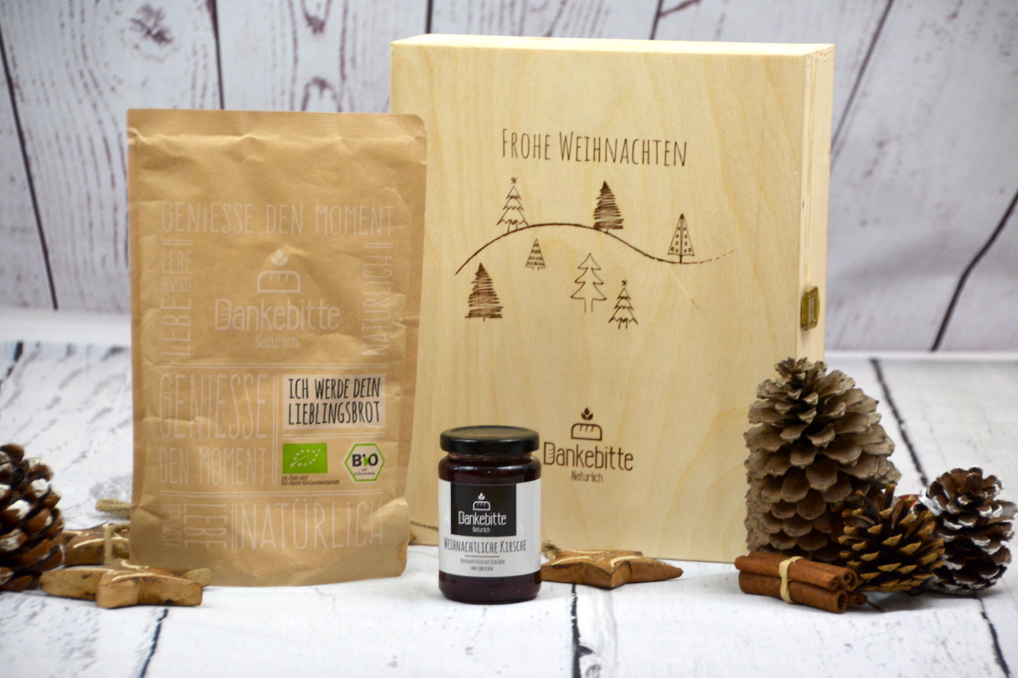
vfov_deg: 7.0
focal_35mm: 195
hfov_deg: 10.5
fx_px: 5514
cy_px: 339
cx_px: 509
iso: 800
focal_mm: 130
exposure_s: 1/50
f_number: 6
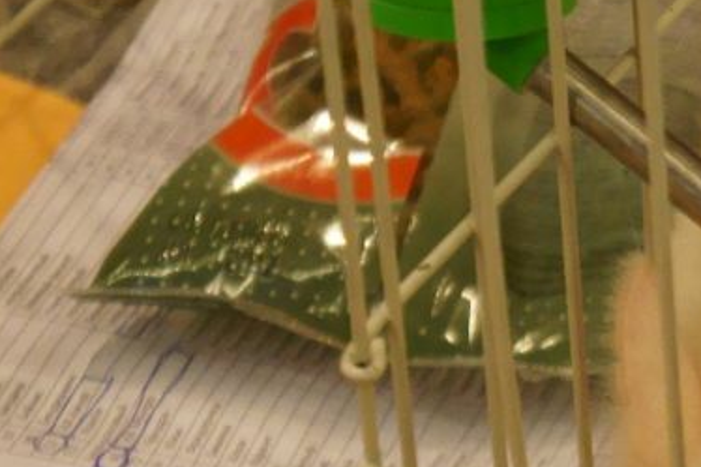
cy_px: 612
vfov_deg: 4.4
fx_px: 6114
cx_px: 1048
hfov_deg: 6.5
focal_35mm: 314
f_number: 5
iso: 1600
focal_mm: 49
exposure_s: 1/50
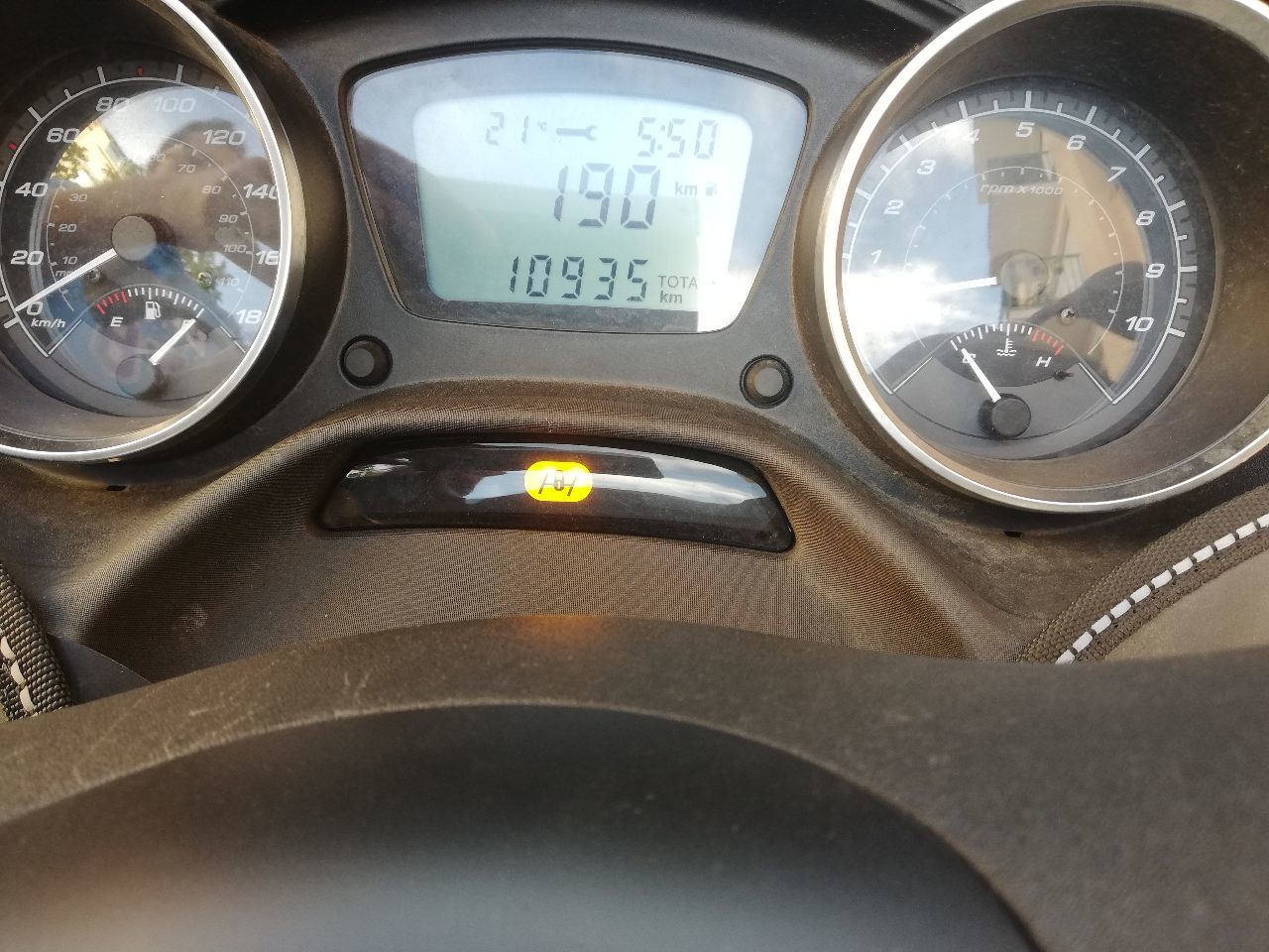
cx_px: 634
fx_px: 953
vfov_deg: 53.1
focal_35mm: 26
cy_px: 476
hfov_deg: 67.3
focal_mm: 3.81
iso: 100
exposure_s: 1/50
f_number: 2.2
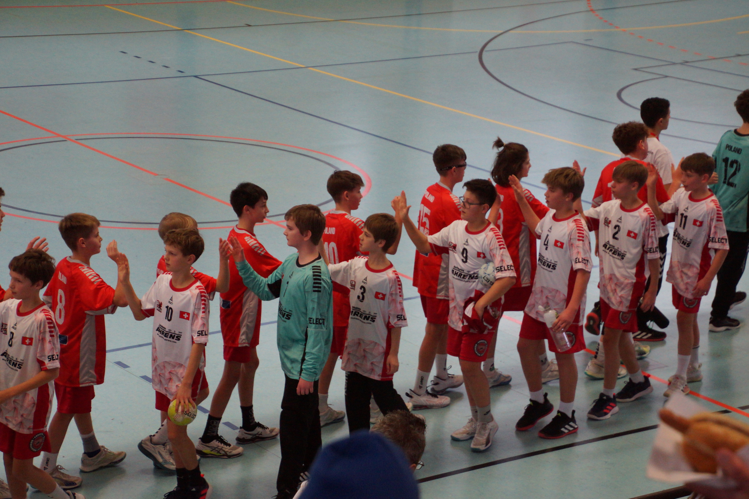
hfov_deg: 22.6
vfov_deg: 15.2
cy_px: 250
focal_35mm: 90
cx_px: 374
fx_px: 1872
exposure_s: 1/250
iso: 1600
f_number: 5
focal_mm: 60
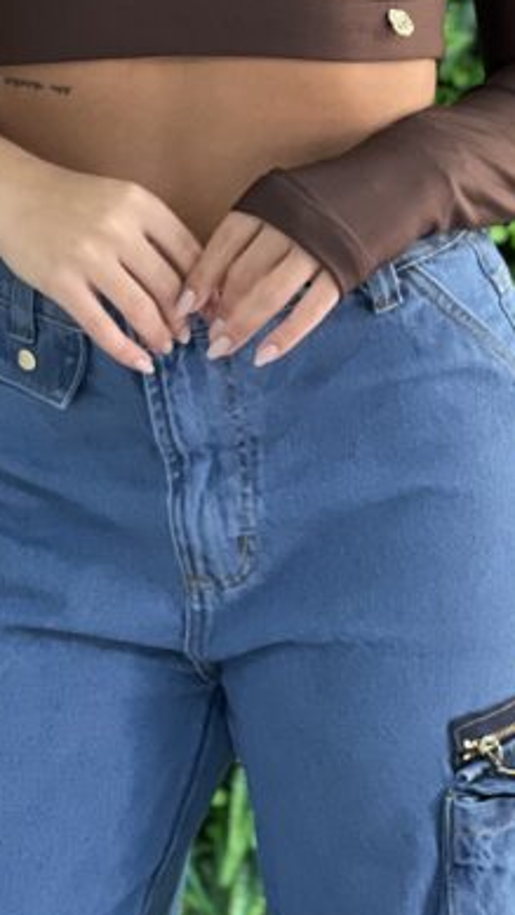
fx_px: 4876
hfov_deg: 6.0
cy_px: -22
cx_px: 242
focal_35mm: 201
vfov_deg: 10.6
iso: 125
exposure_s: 1/60
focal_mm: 9
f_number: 2.8
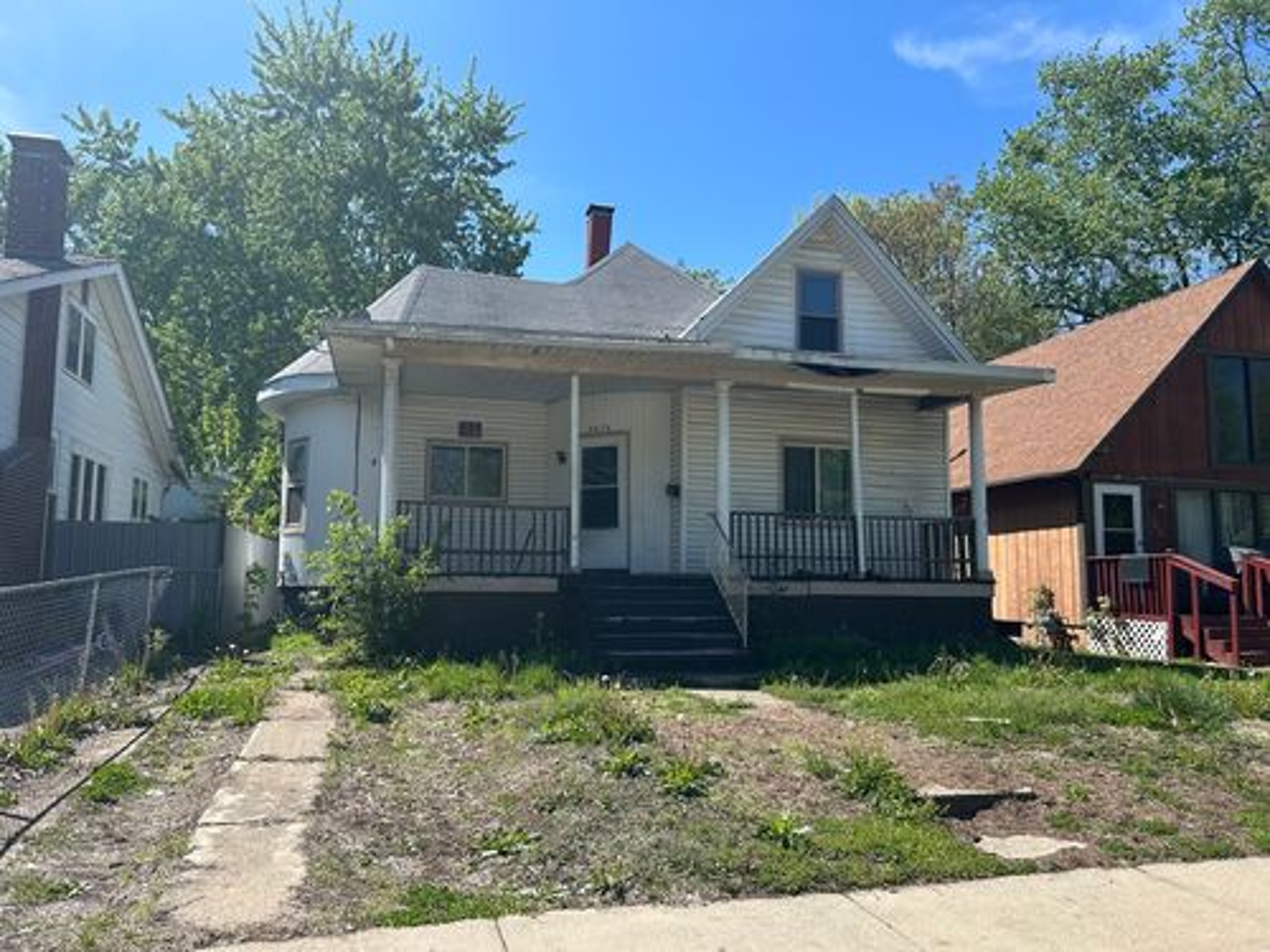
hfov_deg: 67.3
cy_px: 476
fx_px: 954
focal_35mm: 26
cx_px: 635
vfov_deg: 53.1
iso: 50
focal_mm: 5.7
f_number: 1.5
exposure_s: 1/2841
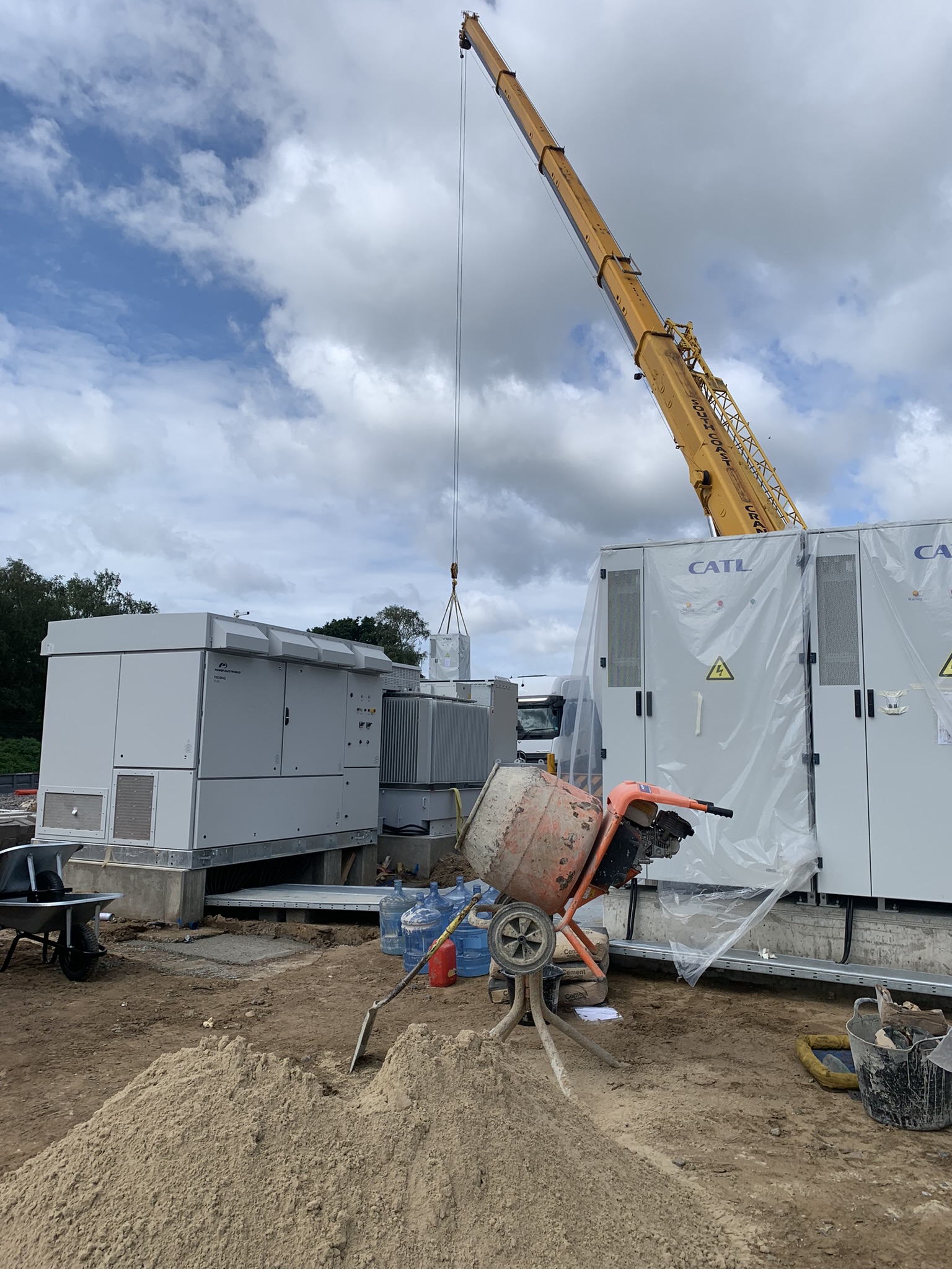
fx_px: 953
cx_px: 476
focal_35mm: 26
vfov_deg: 67.3
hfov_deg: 53.1
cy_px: 634
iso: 25
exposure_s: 1/3289
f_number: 1.8
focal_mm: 4.25
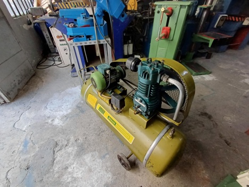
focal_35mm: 16
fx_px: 115
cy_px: 94
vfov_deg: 78.1
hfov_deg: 94.5
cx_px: 124
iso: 100
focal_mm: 1.64
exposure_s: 1/50
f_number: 2.2
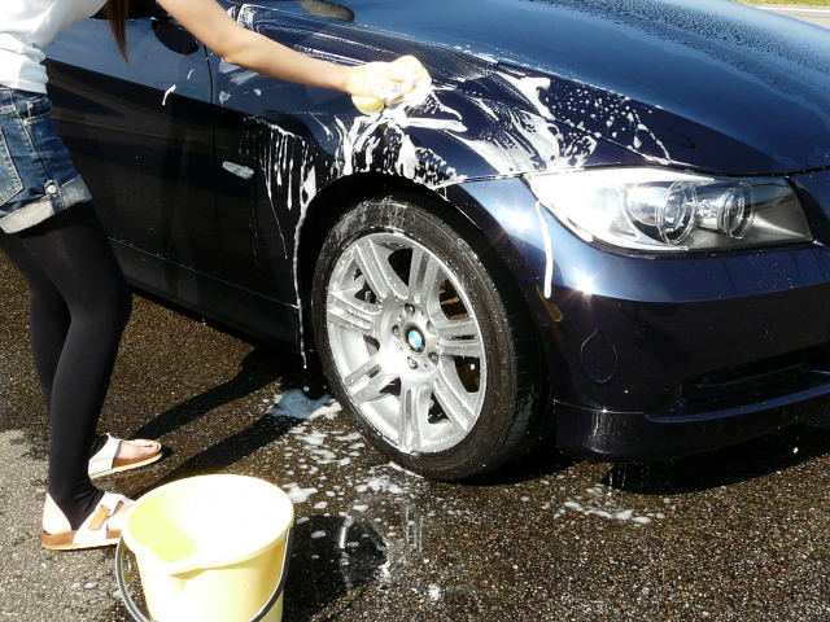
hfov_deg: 42.1
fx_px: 1079
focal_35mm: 45
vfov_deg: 32.2
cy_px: 311
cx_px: 415
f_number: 5.6
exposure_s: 1/250
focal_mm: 4.6
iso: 100
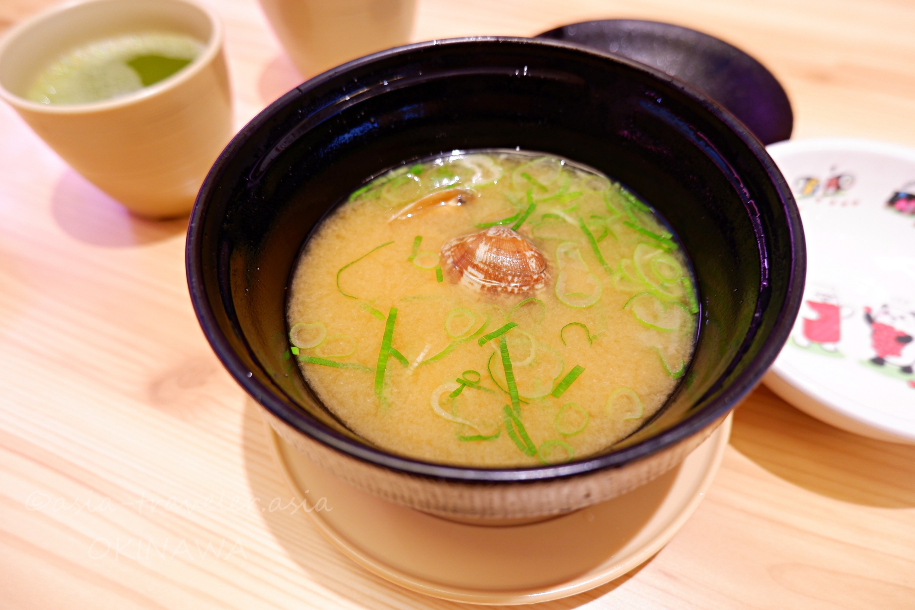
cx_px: 473
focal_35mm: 24
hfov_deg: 73.7
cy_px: 294
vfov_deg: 53.1
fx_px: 610
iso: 250
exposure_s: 1/34
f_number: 3.5
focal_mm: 15
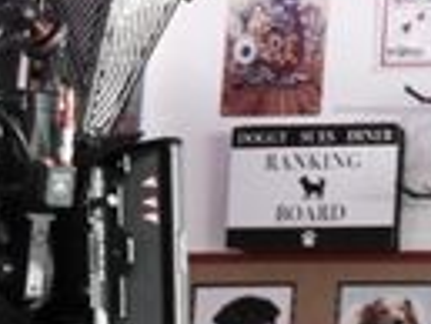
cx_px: 748
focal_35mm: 286
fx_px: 3564
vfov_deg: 5.2
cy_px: 414
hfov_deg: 6.8
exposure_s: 1/58
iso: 12800
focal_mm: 55
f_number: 22
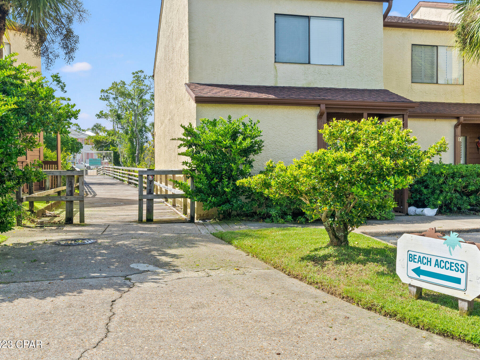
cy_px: 180
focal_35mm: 37
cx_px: 253
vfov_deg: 38.7
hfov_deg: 50.1
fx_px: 513
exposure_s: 1/80
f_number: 8
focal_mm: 23
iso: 100
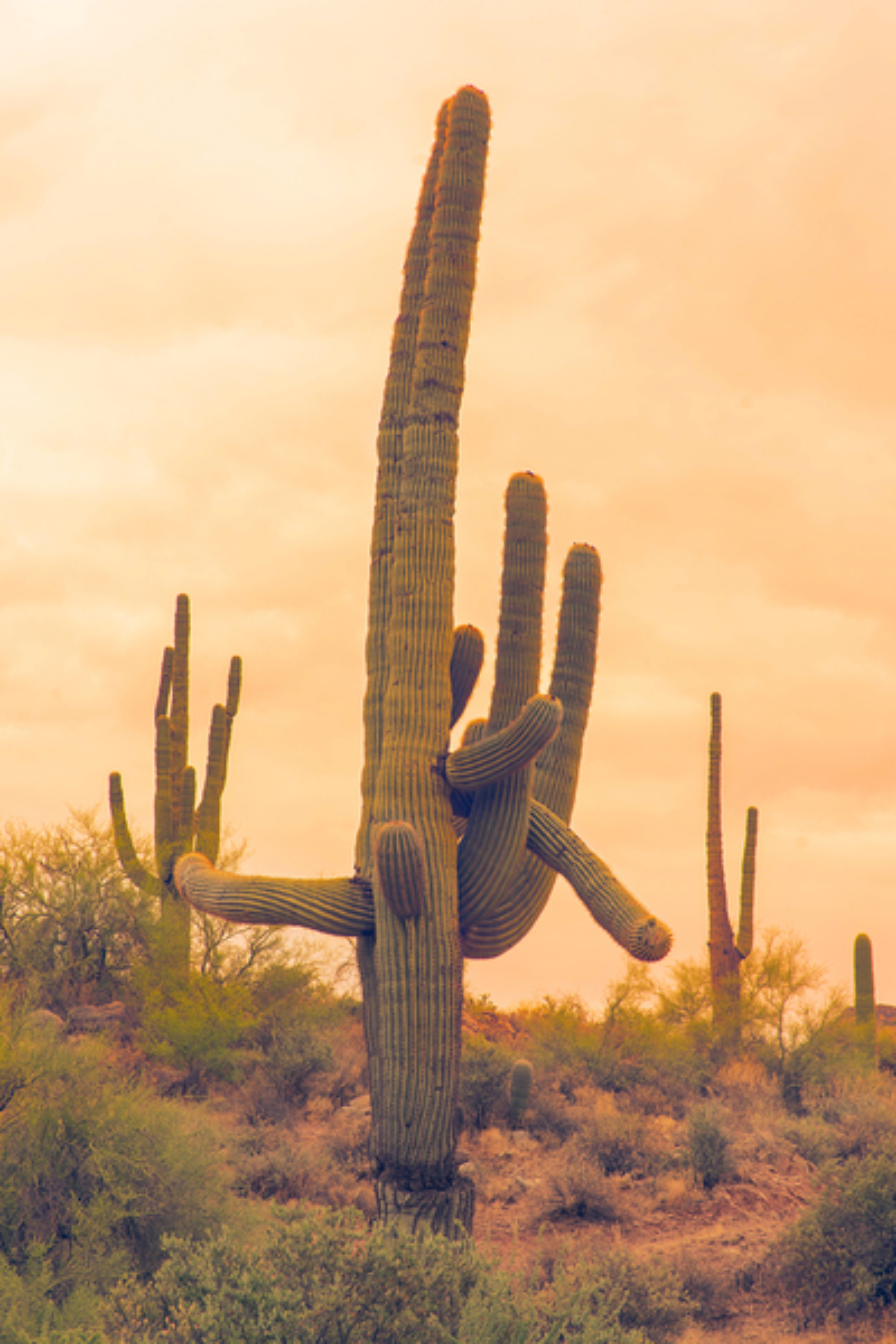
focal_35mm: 109
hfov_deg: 12.6
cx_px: 448
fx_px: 4069
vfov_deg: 18.8
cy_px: 672
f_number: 9
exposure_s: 1/200
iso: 200
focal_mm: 109
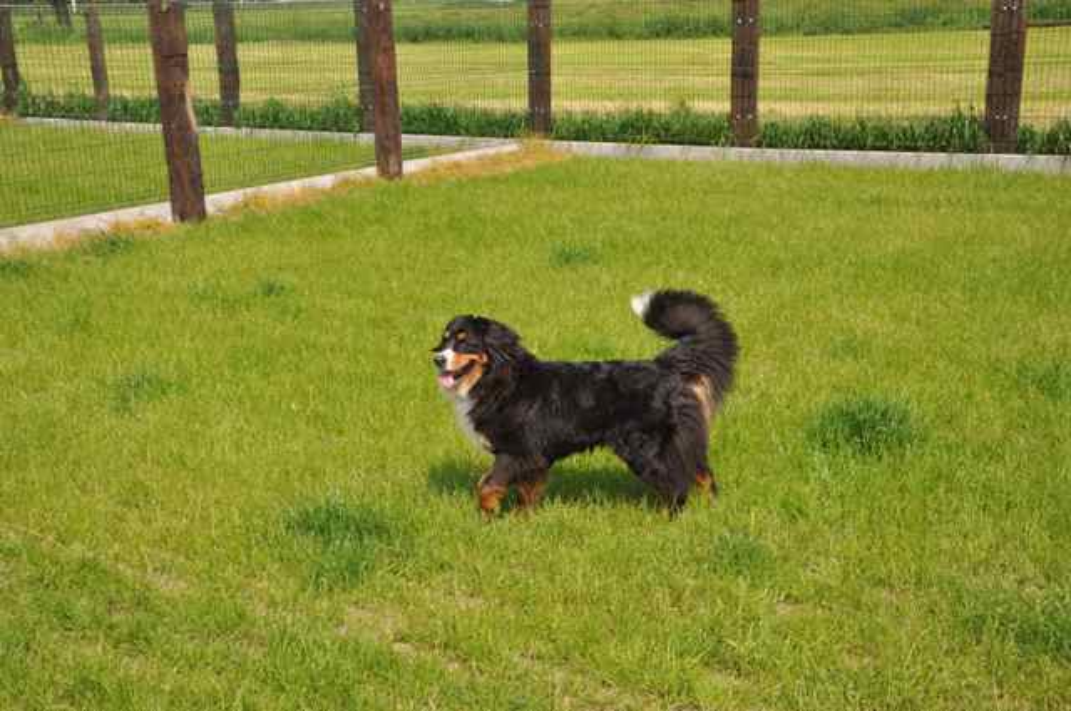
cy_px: 356
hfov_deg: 41.2
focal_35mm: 48
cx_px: 536
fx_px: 1426
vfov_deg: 28.0
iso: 200
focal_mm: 32
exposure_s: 1/800
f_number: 6.3
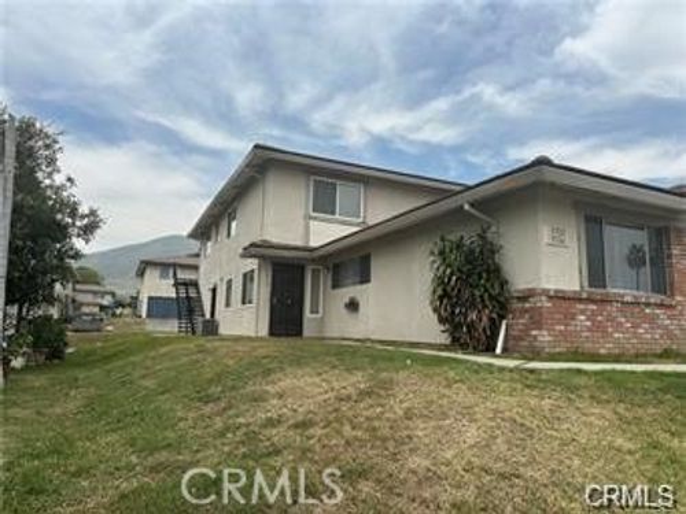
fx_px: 476
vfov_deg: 56.8
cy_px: 257
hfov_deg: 71.6
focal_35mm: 24
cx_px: 343
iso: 80
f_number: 1.78
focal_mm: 6.86
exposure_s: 1/5848
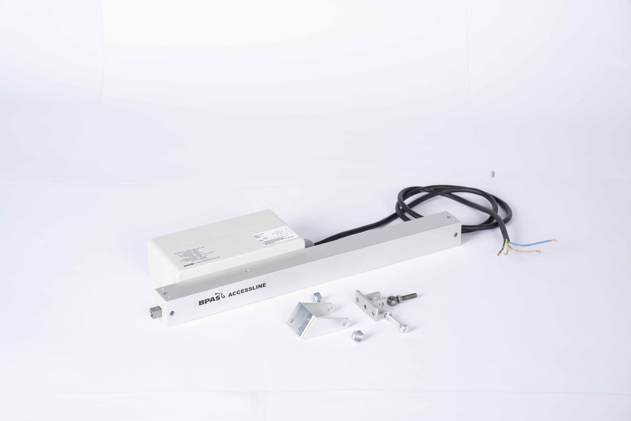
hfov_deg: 23.9
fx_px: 1490
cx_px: 316
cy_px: 210
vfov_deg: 16.1
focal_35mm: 85
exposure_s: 1/100
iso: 160
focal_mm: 85
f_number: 8
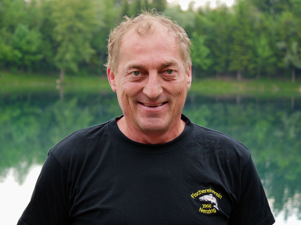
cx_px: 150
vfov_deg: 16.4
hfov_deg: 21.8
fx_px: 783
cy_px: 112
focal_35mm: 90
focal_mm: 45
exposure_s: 1/100
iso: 200
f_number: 4
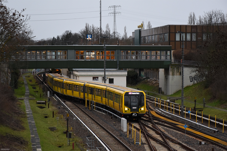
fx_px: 662
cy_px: 76
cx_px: 114
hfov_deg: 19.5
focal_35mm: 105
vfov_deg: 13.0
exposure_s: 1/100
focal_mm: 70
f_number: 5
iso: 800
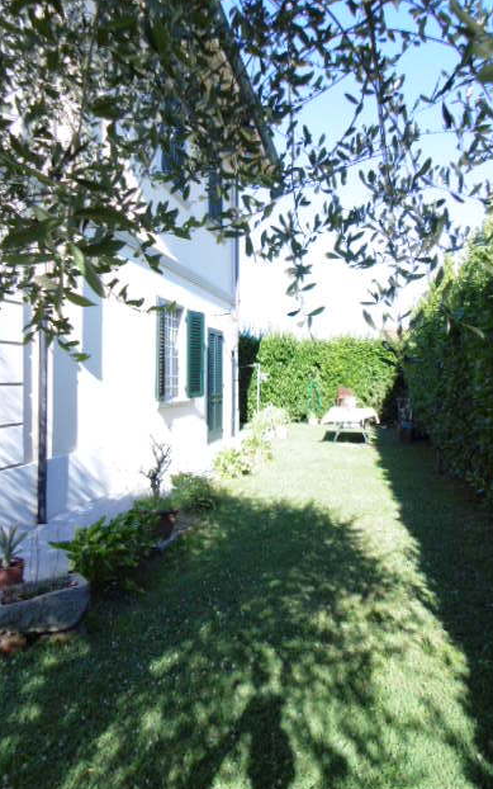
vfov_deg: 74.8
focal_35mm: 24
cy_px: 388
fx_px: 516
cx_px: 261
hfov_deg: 51.1
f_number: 3
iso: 100
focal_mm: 4
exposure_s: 1/500
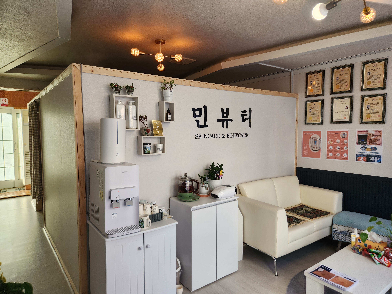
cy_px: 147
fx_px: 260
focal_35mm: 23
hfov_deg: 73.9
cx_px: 196
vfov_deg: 58.9
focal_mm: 5.4
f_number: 1.8
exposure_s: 1/120
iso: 50
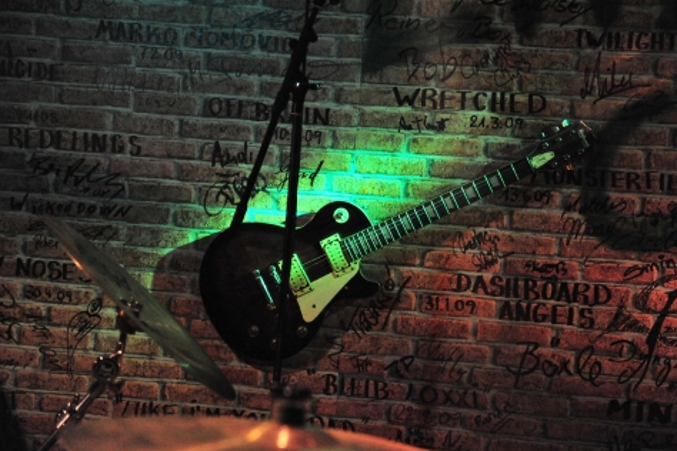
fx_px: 1091
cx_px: 356
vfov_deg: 23.4
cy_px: 216
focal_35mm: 58
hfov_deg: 34.5
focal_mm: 55
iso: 6400
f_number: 2.8
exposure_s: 1/100
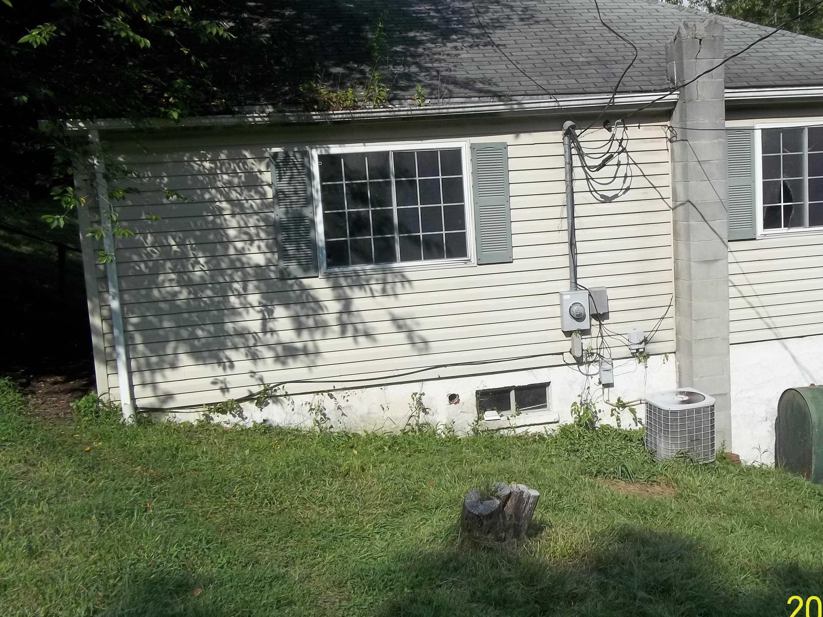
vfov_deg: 36.0
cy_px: 318
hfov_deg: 46.4
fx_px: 951
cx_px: 510
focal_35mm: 40
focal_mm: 5.7
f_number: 8.8
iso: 80
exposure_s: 1/250
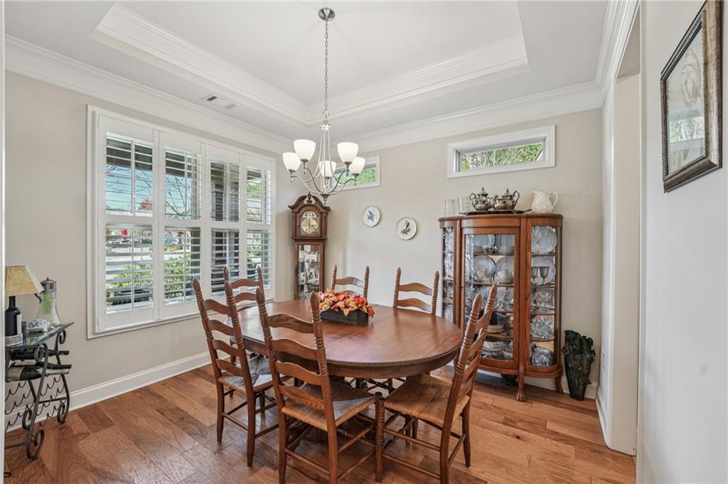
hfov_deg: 104.3
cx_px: 364
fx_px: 283
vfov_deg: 81.1
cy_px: 242
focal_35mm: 14
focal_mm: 14
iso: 320
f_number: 8
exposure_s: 1/13
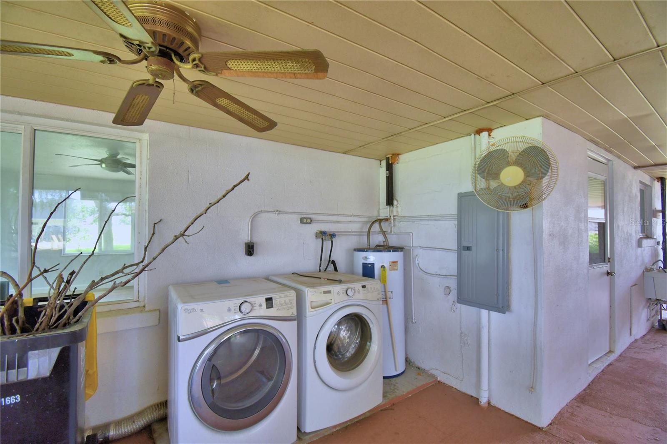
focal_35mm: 15
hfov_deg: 100.4
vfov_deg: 77.3
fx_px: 278
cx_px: 334
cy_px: 222
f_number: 4.5
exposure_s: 1/60
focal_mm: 10
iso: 400
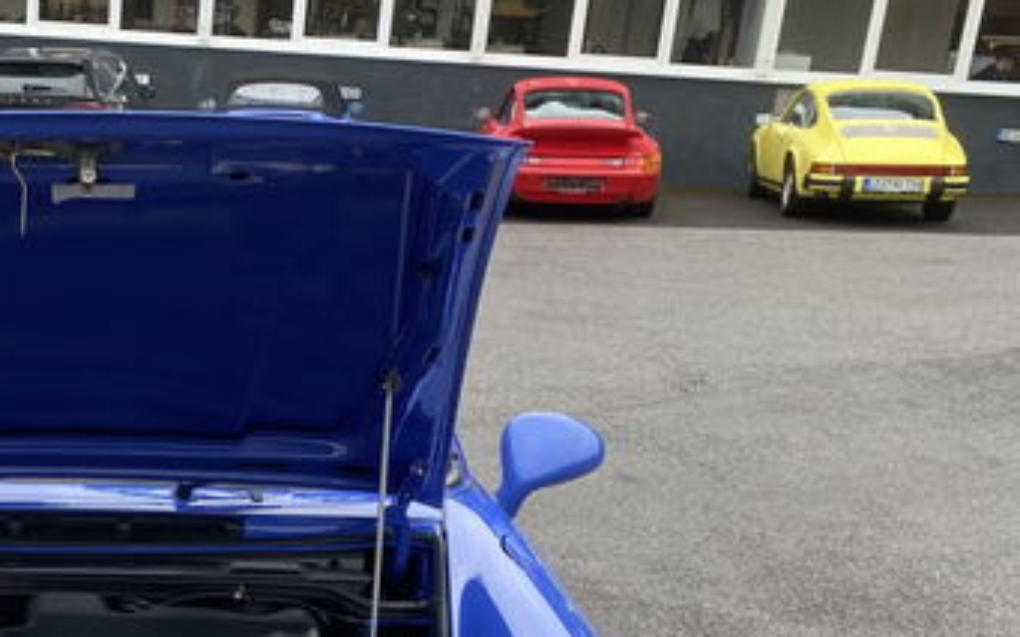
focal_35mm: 62
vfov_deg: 19.8
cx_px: 111
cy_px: 751
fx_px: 1723
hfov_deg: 31.5
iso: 32
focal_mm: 4.25
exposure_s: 1/229
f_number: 1.8
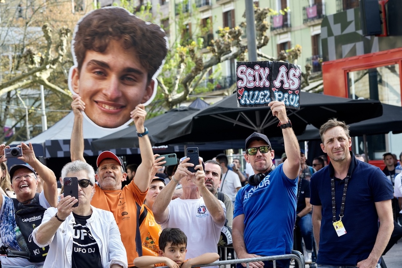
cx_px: 201
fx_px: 916
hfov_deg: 24.8
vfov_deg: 16.7
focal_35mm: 82
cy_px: 134
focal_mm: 82
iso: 320
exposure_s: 1/160
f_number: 6.3
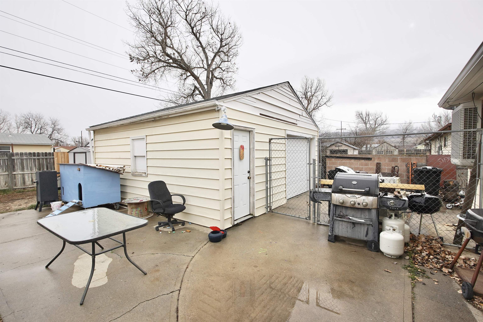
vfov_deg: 73.7
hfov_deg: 96.7
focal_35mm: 16
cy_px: 161
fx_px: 215
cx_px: 242
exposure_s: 1/160
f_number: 6.3
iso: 100
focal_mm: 11
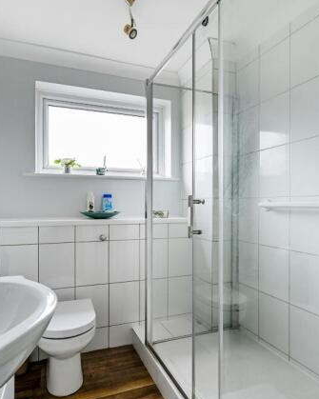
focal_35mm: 22
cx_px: 140
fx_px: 260
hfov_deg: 62.9
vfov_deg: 75.1
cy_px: 200
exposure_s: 1/1.3
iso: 320
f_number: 9
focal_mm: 15
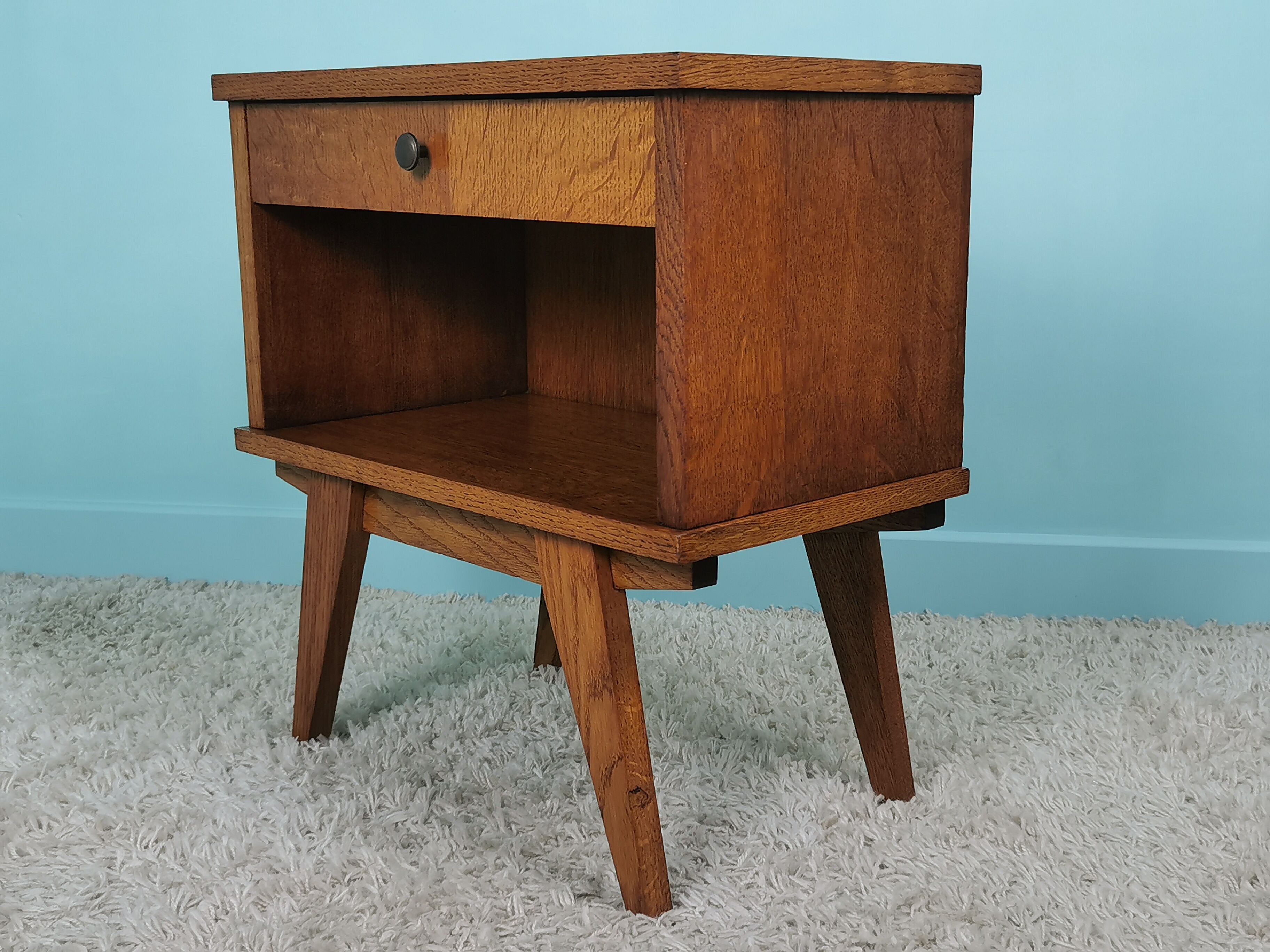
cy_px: 476
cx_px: 635
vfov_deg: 32.9
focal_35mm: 44
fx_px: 1614
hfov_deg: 42.9
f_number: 1.8
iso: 100
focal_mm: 5.58
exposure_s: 1/100
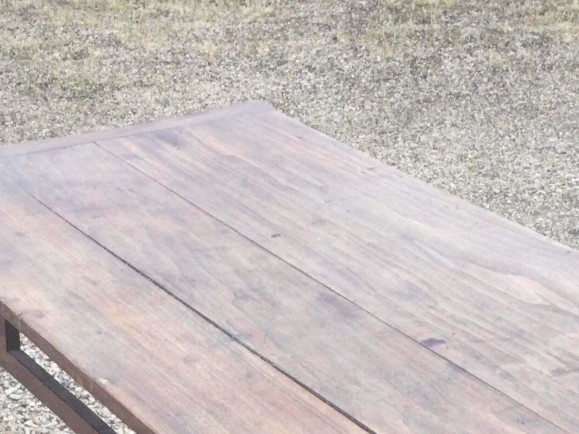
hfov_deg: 20.6
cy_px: 558
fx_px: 1589
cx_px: 246
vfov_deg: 14.9
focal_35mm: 95
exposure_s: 1/280
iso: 25
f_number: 2.4
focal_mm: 3.3
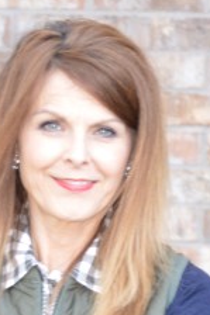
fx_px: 4206
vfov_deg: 4.2
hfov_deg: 2.9
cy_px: 710
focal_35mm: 480
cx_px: 101
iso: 400
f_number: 4.2
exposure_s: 1/80
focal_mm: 70
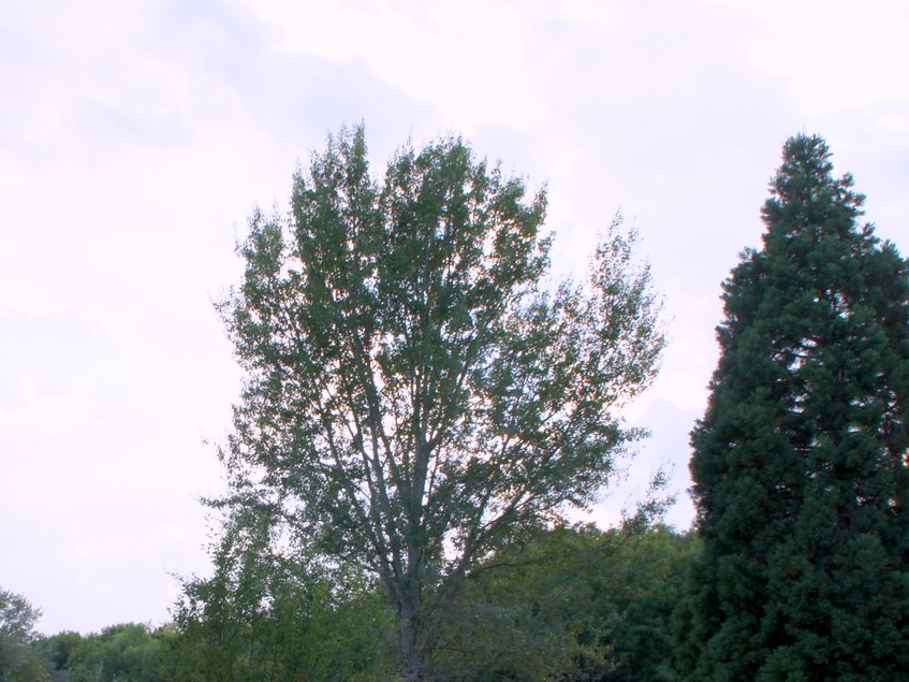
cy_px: 494
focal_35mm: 49
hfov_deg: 38.1
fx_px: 1287
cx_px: 246
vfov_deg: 29.3
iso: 200
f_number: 10
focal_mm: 18
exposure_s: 1/125
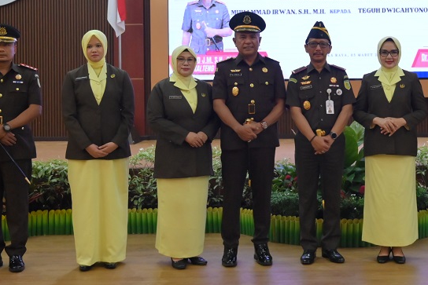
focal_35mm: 64
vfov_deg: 21.1
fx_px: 761
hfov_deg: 30.7
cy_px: 86
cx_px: 335
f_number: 4
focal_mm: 29
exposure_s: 1/80
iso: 2500
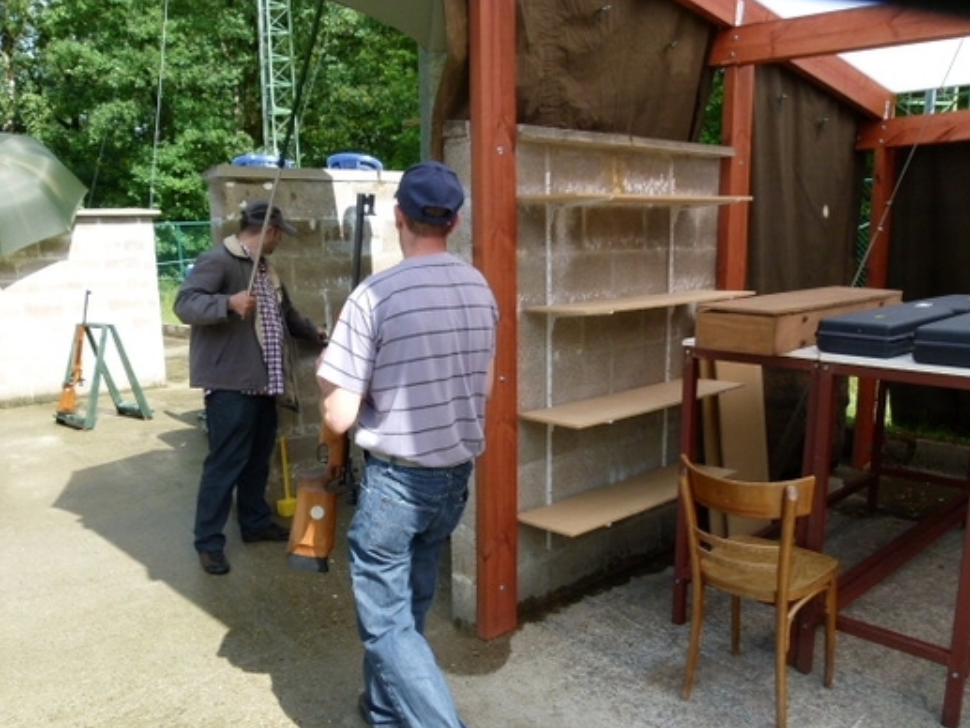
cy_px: 407
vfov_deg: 48.1
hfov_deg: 61.6
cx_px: 445
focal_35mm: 29
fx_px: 813
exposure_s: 1/250
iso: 100
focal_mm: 4.5
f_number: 4
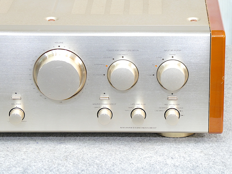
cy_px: 87
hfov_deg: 13.1
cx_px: 116
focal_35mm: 151
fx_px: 1012
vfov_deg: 9.8
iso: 200
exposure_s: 1/6
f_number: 5.4
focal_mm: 27.1
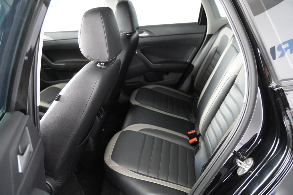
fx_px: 244
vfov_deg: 43.6
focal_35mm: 30
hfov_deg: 61.9
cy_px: 98
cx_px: 146
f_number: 2.8
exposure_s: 1/160
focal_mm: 20
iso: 4000
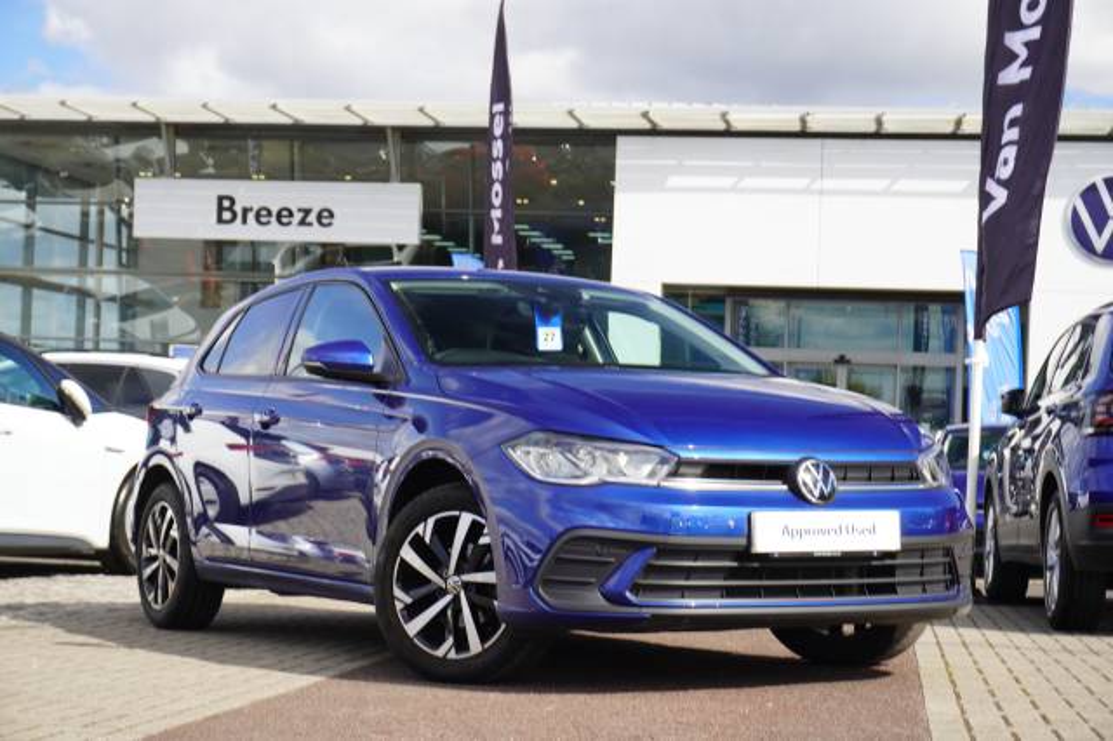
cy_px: 370
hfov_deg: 31.2
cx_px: 556
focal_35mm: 64
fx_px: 1993
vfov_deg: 21.1
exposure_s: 1/100
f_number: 7.1
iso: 100
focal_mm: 43
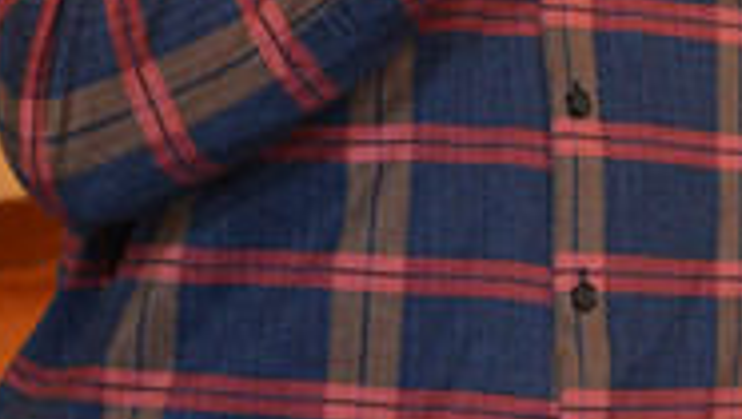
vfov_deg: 6.7
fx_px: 3505
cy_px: -204
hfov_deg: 12.0
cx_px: 682
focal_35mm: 178
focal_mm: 48
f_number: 5.6
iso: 1250
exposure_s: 1/80
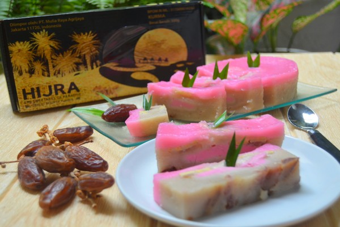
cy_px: 114
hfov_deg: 42.3
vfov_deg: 28.9
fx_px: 439
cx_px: 170
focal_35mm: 46
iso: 800
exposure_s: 1/50
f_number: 4.2
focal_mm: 31
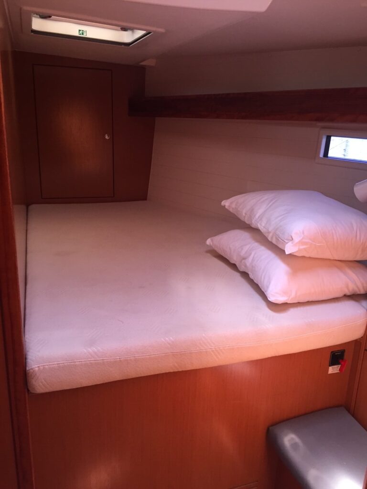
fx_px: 410
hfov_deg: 48.2
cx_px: 184
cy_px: 244
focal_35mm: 29
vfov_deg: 61.7
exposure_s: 1/33
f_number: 2.2
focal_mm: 4.15
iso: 125
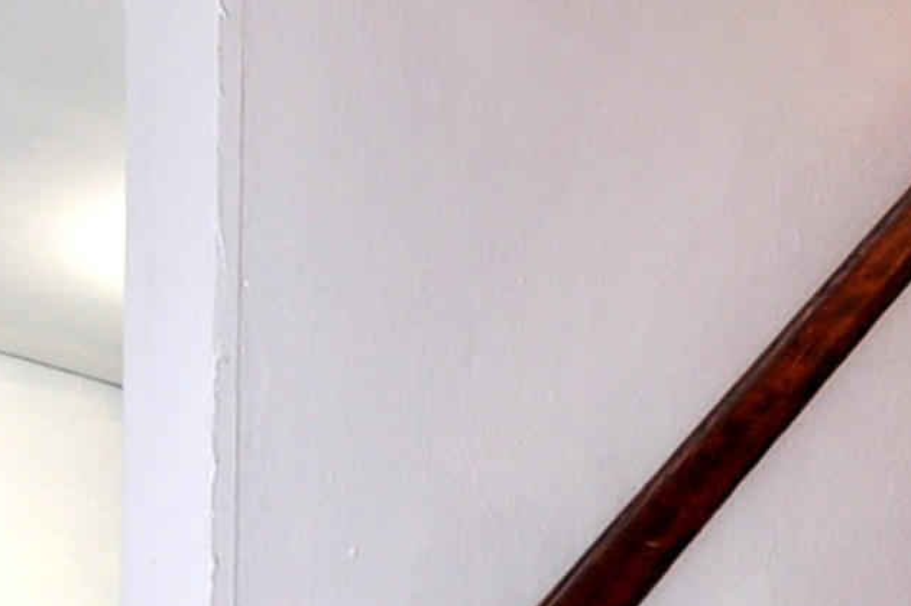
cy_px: 1089
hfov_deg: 28.8
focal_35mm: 69
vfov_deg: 16.5
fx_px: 1745
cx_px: 228
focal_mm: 10
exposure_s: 1/40
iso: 200
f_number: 5
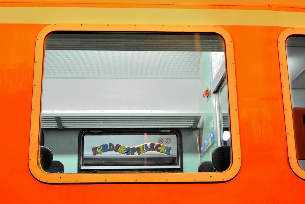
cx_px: 152
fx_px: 445
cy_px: 102
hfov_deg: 37.9
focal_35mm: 52
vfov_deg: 25.8
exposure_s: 4
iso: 250
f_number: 8
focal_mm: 35
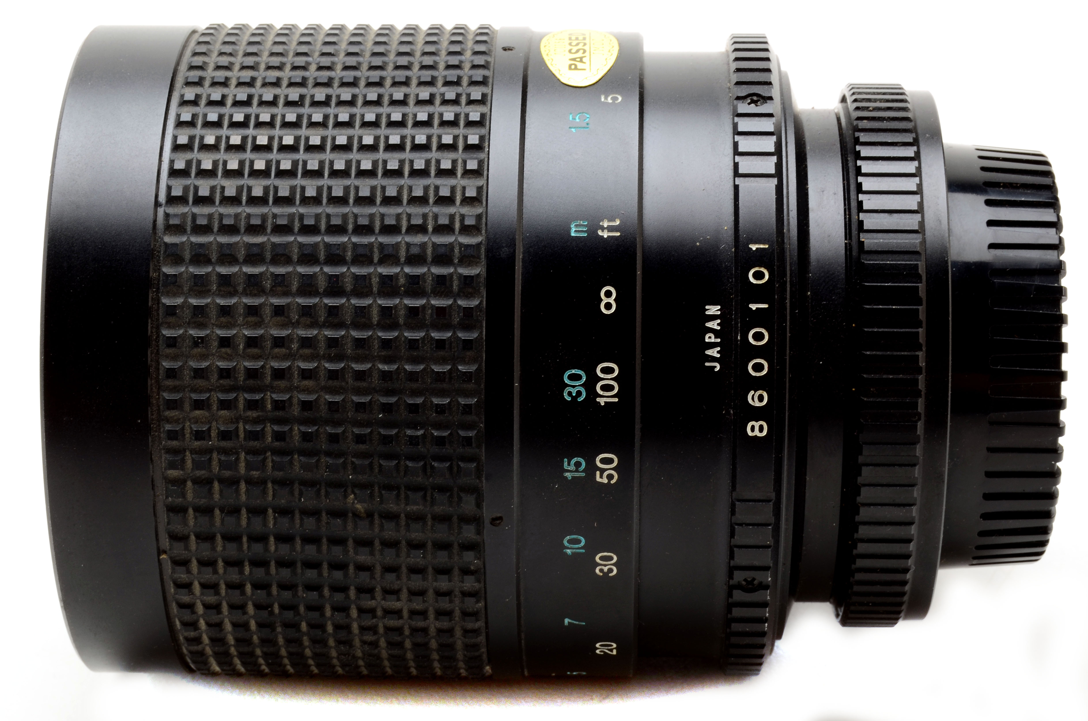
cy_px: 360
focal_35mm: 78
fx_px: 2352
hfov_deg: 26.0
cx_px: 544
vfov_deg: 17.4
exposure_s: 1/160
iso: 100
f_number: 18
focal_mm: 52
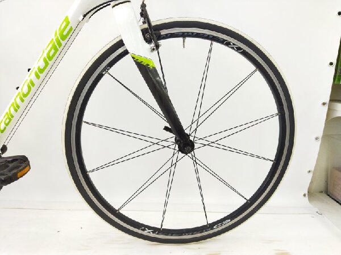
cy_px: 128
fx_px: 266
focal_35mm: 27
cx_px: 170
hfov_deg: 65.3
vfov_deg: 51.4
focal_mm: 4.71
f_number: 1.79
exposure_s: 1/120
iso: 164
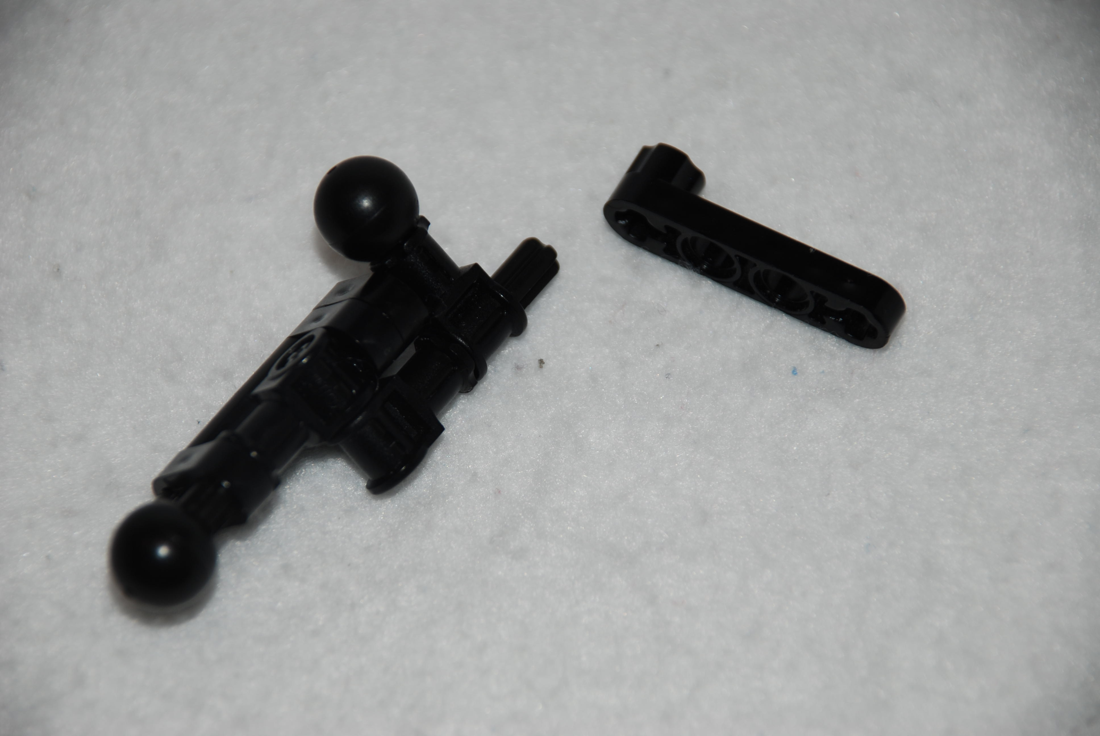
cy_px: 368
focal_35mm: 202
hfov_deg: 10.1
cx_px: 550
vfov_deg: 6.8
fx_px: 6195
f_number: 5.6
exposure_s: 1/60
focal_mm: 135
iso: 100
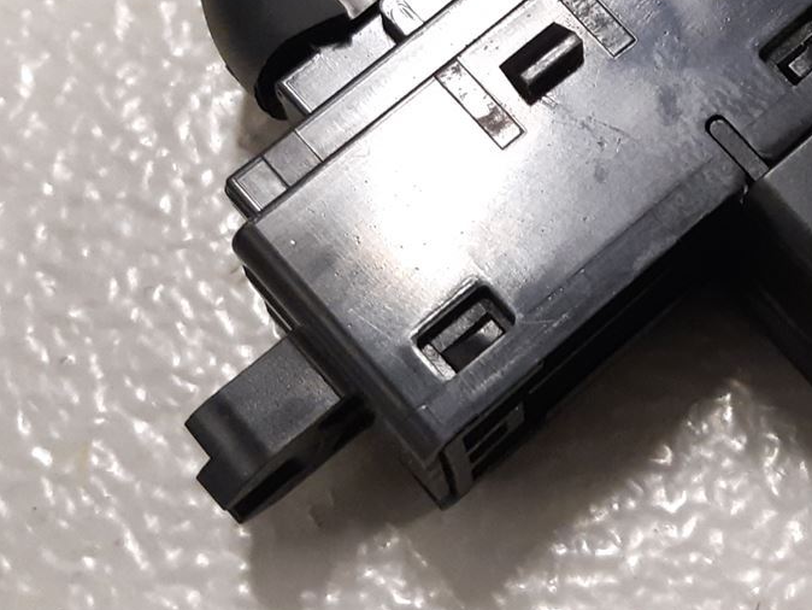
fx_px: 1854
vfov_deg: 18.6
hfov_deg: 24.2
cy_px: 201
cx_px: 672
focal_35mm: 79
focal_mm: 3.93
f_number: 1.7
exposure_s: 1/50
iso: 250
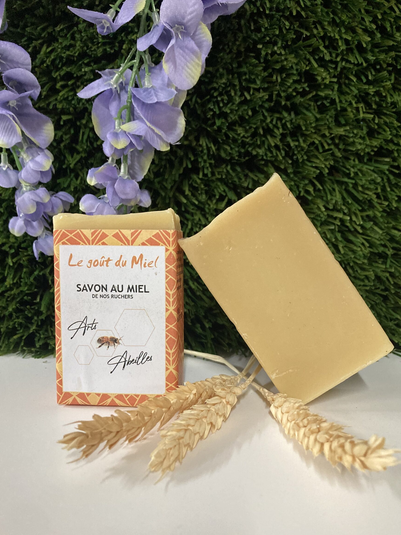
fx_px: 479
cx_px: 205
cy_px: 295
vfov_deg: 58.2
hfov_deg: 45.4
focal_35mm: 31
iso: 320
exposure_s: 1/50
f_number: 1.8
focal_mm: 3.99
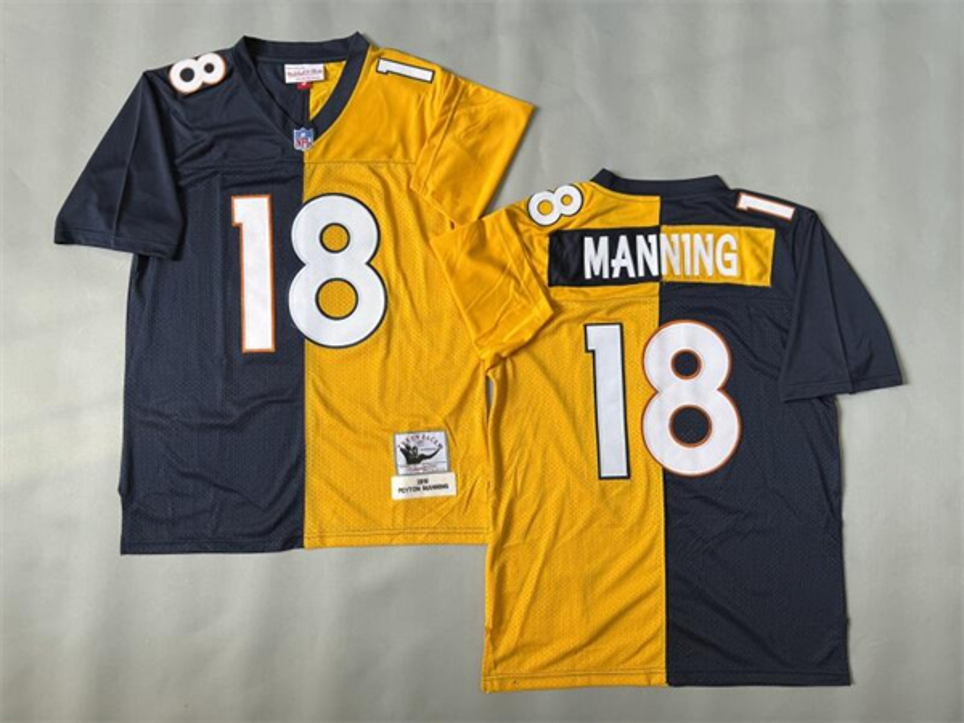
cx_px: 482
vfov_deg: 56.8
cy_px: 362
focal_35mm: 24
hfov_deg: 71.6
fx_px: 668
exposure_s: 1/121
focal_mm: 6.76
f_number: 1.78
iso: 100
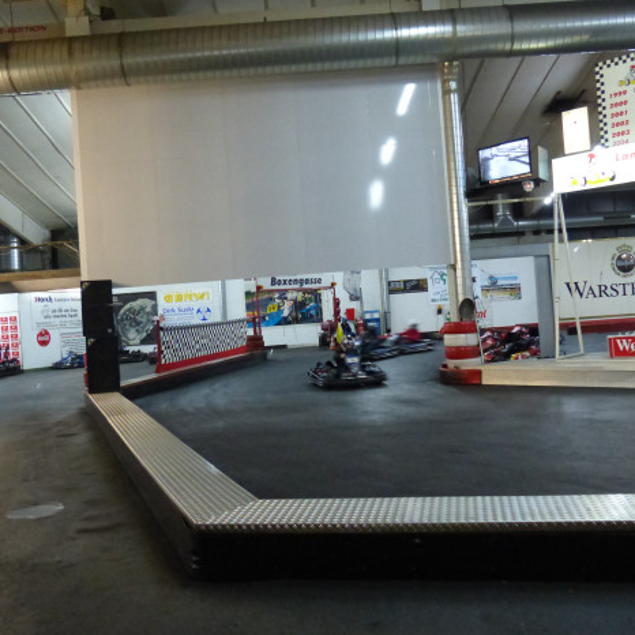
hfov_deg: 48.4
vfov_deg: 48.4
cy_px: 313
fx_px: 706
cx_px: 326
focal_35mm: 34
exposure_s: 1/30
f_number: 2.8
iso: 800
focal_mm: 5
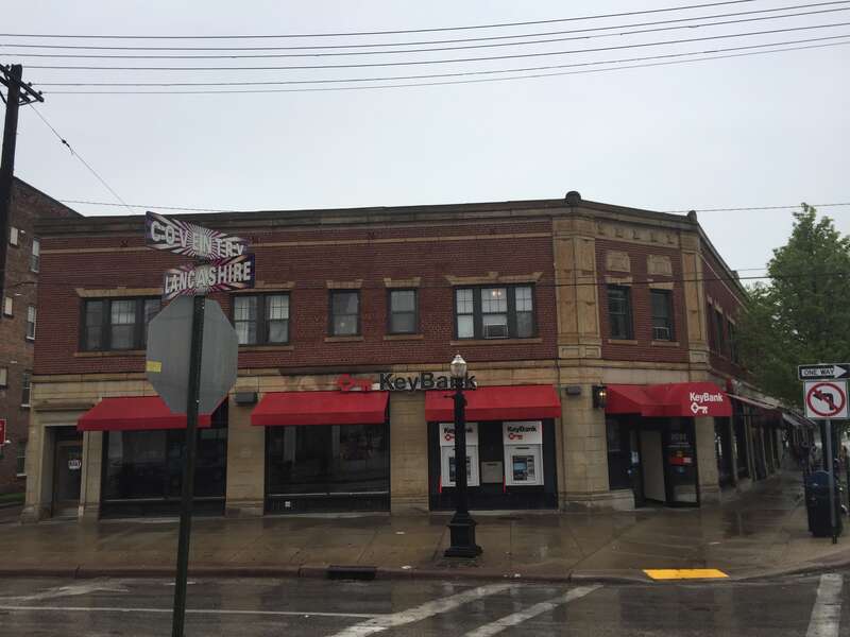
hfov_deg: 61.7
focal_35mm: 29
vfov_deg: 48.2
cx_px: 425
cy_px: 318
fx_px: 712
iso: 32
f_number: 2.2
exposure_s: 1/1163
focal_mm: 4.15
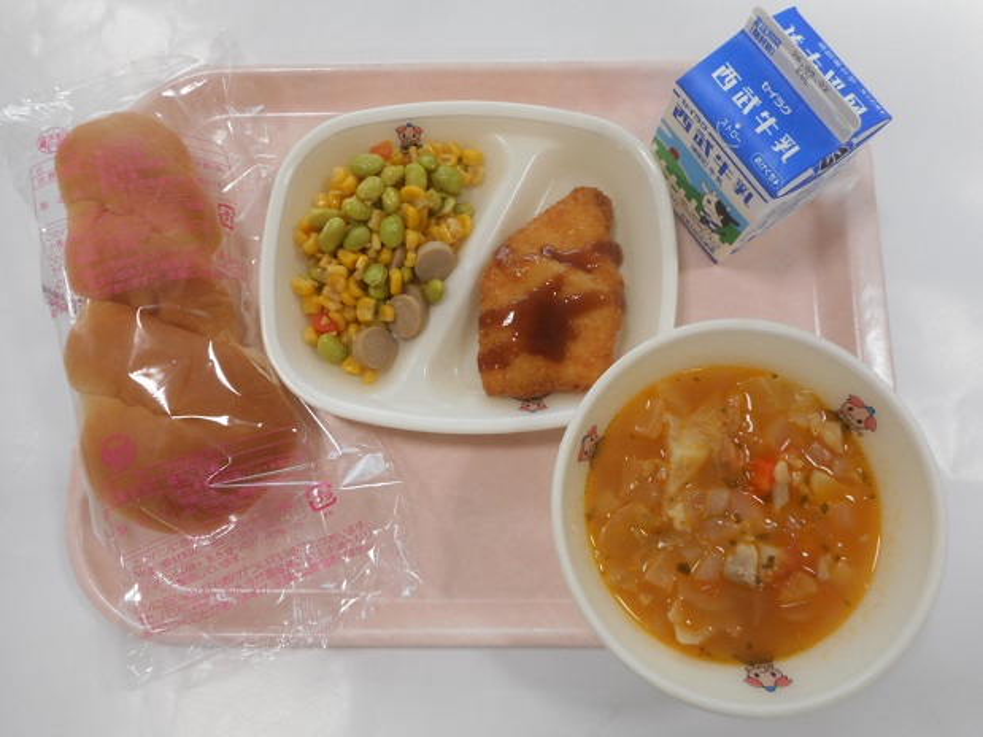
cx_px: 492
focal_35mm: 25
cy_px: 368
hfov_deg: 69.4
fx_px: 710
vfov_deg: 54.9
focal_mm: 4.5
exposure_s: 1/30
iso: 140
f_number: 3.7
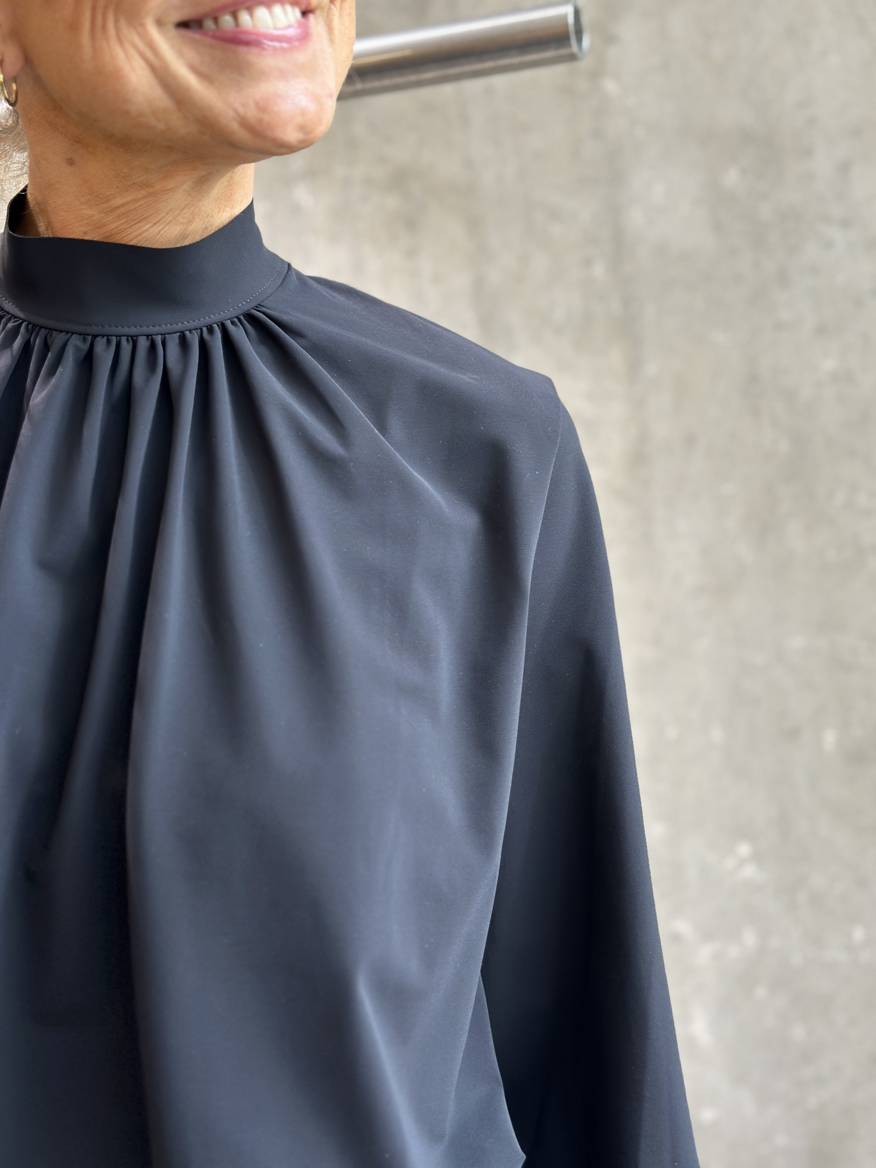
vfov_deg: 39.7
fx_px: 1620
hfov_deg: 30.3
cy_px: 584
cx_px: 438
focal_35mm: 48
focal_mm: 6.86
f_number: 1.78
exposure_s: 1/50
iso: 125
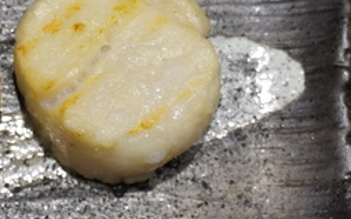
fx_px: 1064
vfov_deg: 11.7
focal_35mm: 111
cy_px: 97
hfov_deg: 18.4
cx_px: 26
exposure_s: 1/60
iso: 1600
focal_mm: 29
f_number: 4.5
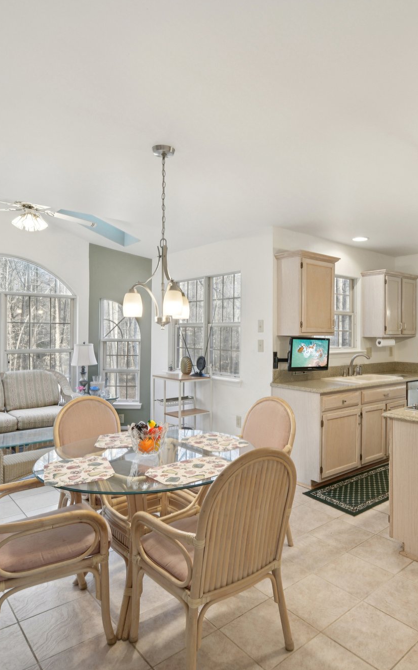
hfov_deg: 54.5
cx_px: 259
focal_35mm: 22
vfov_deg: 79.6
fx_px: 401
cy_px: 339
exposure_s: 1/15
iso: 200
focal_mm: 14
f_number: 8
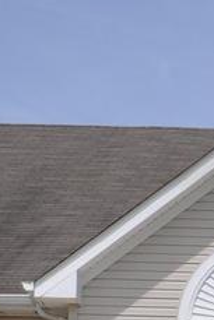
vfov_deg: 8.8
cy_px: 545
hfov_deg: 5.8
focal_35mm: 226
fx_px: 2012
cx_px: 582
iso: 250
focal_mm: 24
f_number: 11
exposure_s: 1/500
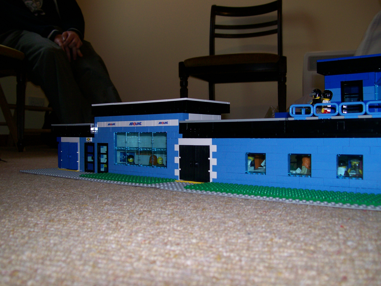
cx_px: 190
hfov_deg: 51.4
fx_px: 396
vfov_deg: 39.7
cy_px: 143
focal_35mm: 36
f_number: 2.7
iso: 80
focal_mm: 6
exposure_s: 1/64
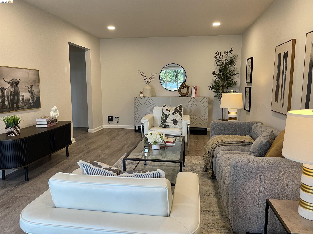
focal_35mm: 25
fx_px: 226
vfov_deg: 54.9
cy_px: 117
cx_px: 156
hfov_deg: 69.4
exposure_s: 1/60
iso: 80
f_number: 1.6
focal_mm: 5.1
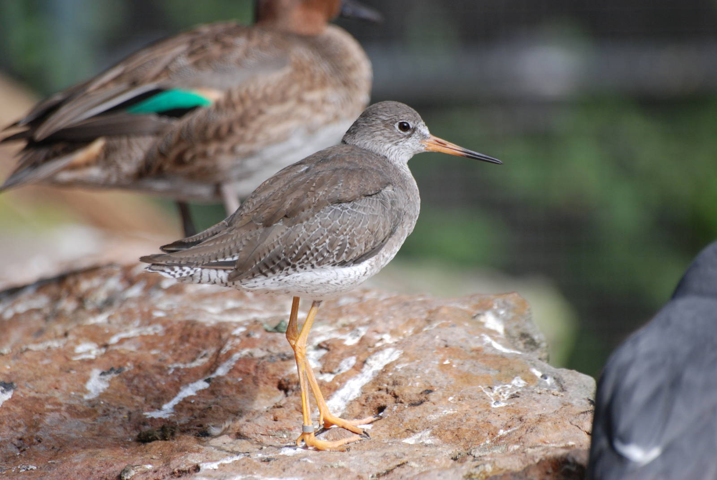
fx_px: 8973
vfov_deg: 3.1
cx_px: 358
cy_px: 240
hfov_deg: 4.6
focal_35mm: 450
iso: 400
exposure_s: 1/400
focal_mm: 300
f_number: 5.6
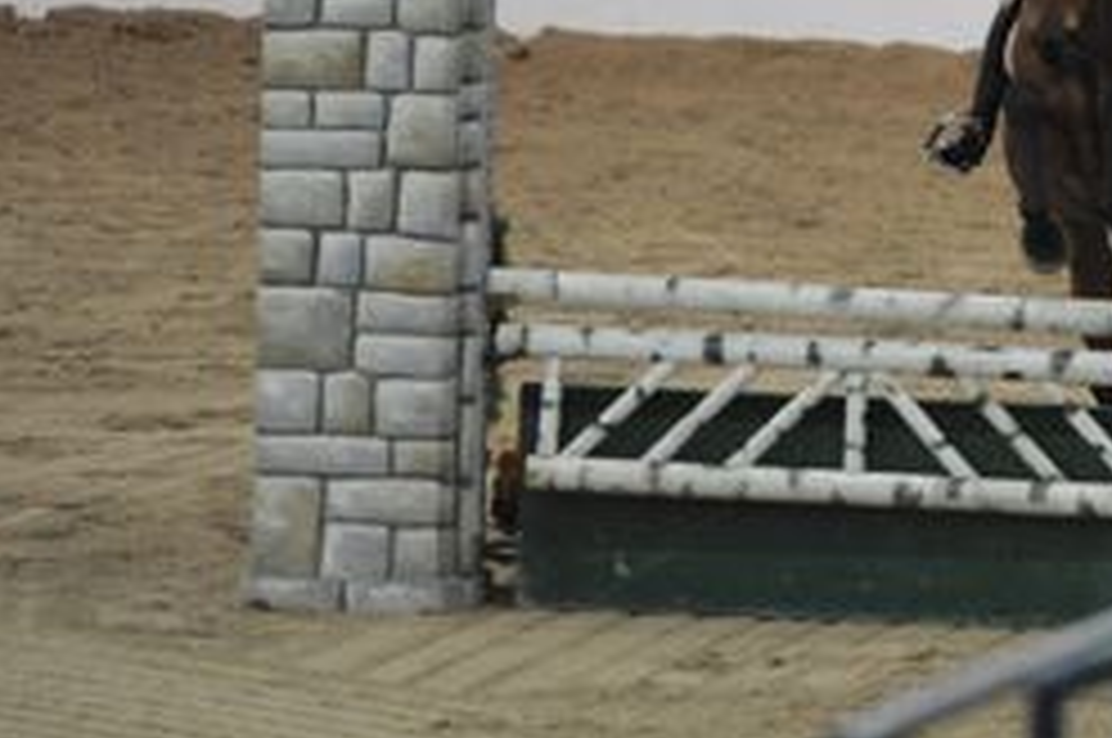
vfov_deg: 2.6
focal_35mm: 519
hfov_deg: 4.0
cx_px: 1135
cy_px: 153
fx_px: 16010
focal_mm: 200
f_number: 2.8
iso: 6400
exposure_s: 1/400
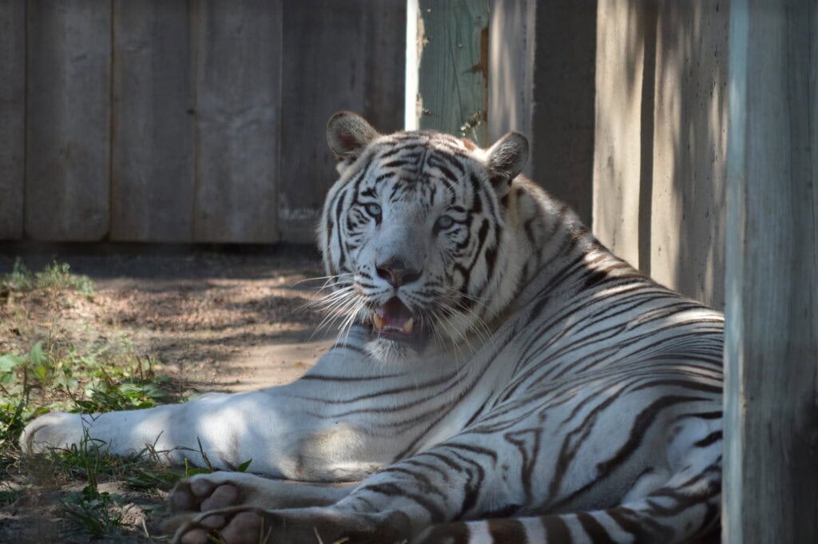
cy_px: 272
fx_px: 6811
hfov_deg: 6.9
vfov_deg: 4.6
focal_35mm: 300
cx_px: 409
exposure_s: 1/500
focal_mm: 200
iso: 450
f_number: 5.6
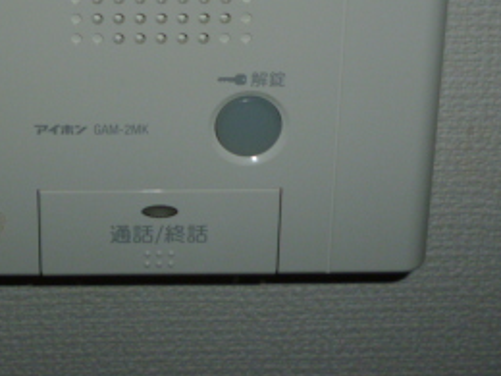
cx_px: 102
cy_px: -81
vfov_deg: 19.9
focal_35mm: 69
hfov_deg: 27.6
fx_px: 999
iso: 100
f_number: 3.1
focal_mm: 5
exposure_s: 1/60
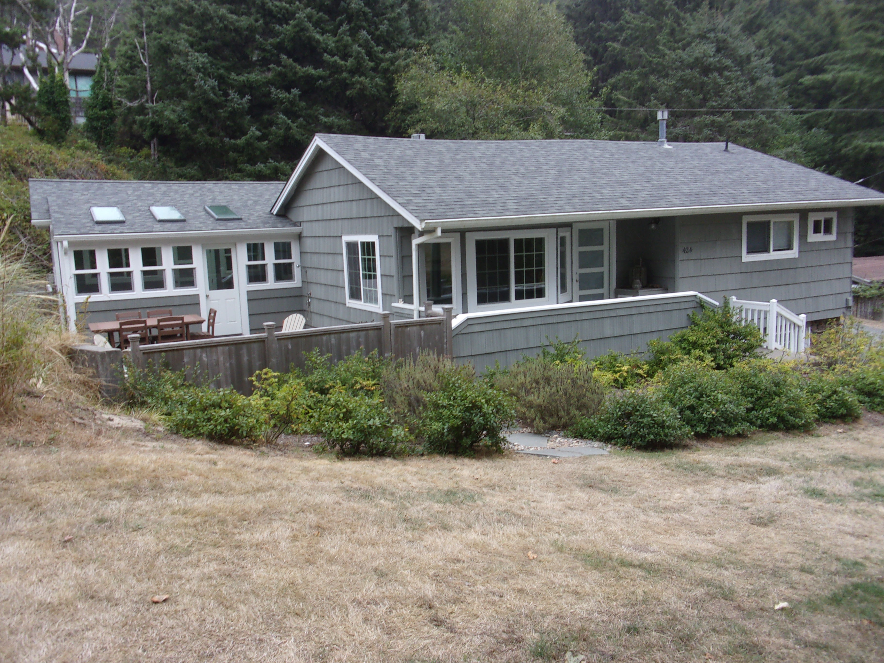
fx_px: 715
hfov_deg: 63.4
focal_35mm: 28
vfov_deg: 49.7
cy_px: 332
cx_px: 442
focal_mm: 5.1
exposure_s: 1/150
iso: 80
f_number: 3.9
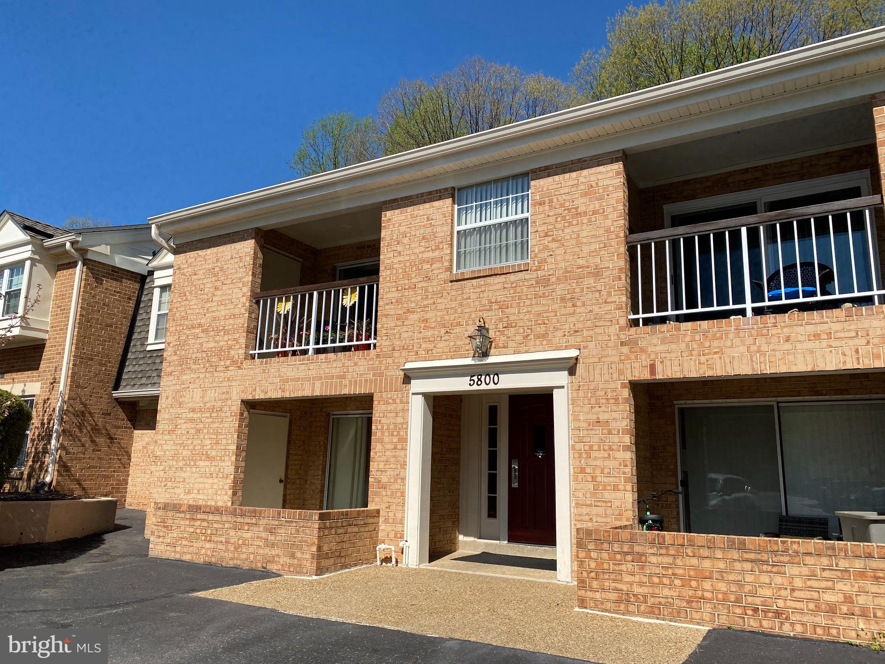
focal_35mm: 26
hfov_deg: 67.3
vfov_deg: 53.1
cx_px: 442
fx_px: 665
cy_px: 332
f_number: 1.8
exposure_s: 1/4608
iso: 32
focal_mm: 4.25
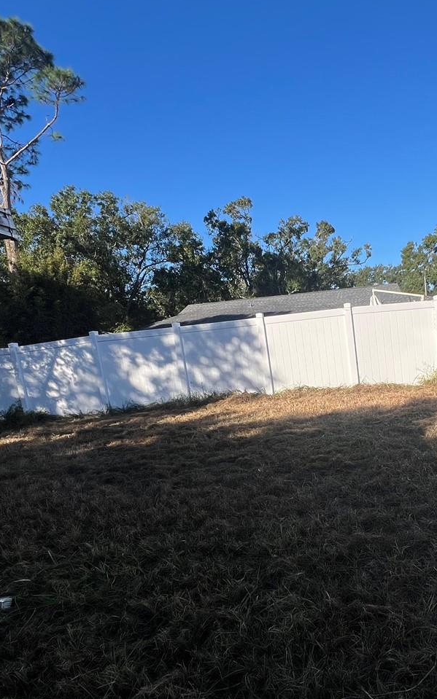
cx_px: 349
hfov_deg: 49.9
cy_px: 398
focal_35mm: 23
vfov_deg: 76.7
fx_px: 438
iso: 32
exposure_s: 1/1783
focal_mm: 1.57
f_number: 1.8
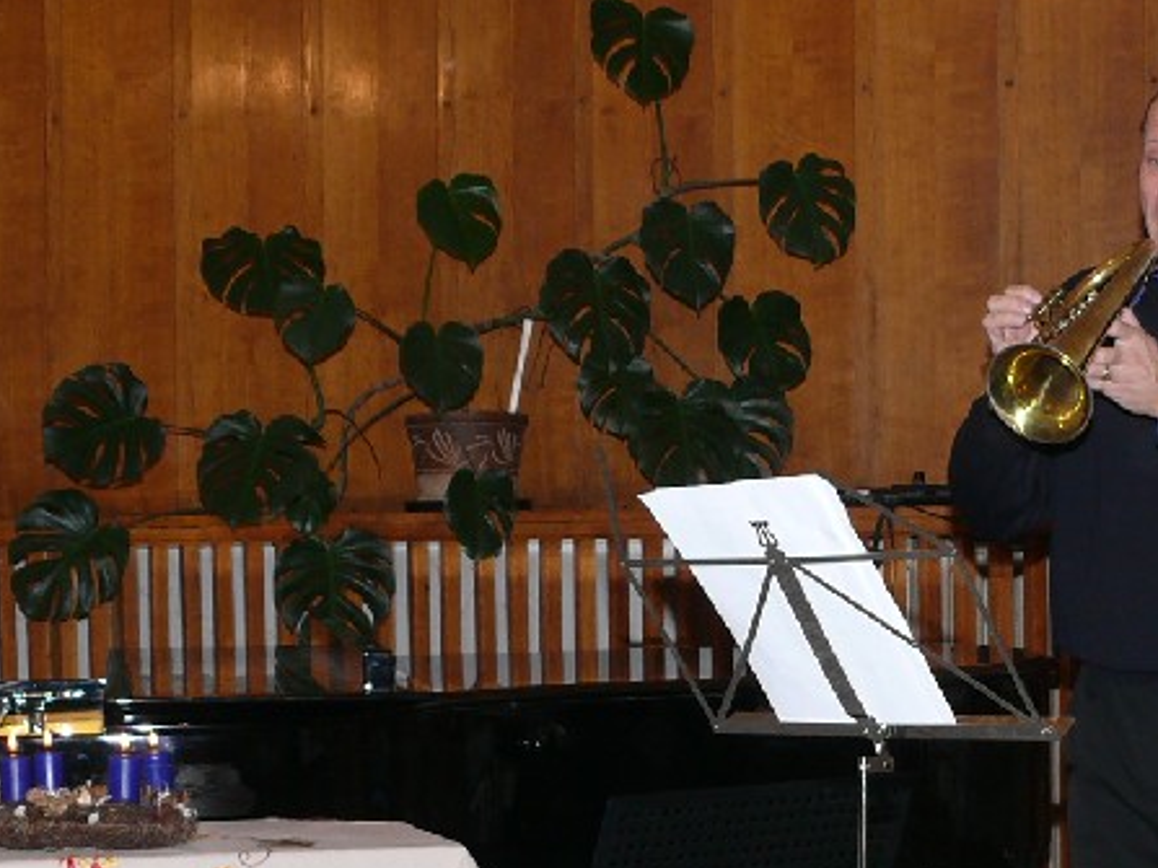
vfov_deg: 15.6
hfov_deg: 20.4
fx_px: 3144
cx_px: 1080
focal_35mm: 94
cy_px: 723
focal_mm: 7.4
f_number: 2.8
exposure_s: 1/125
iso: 100
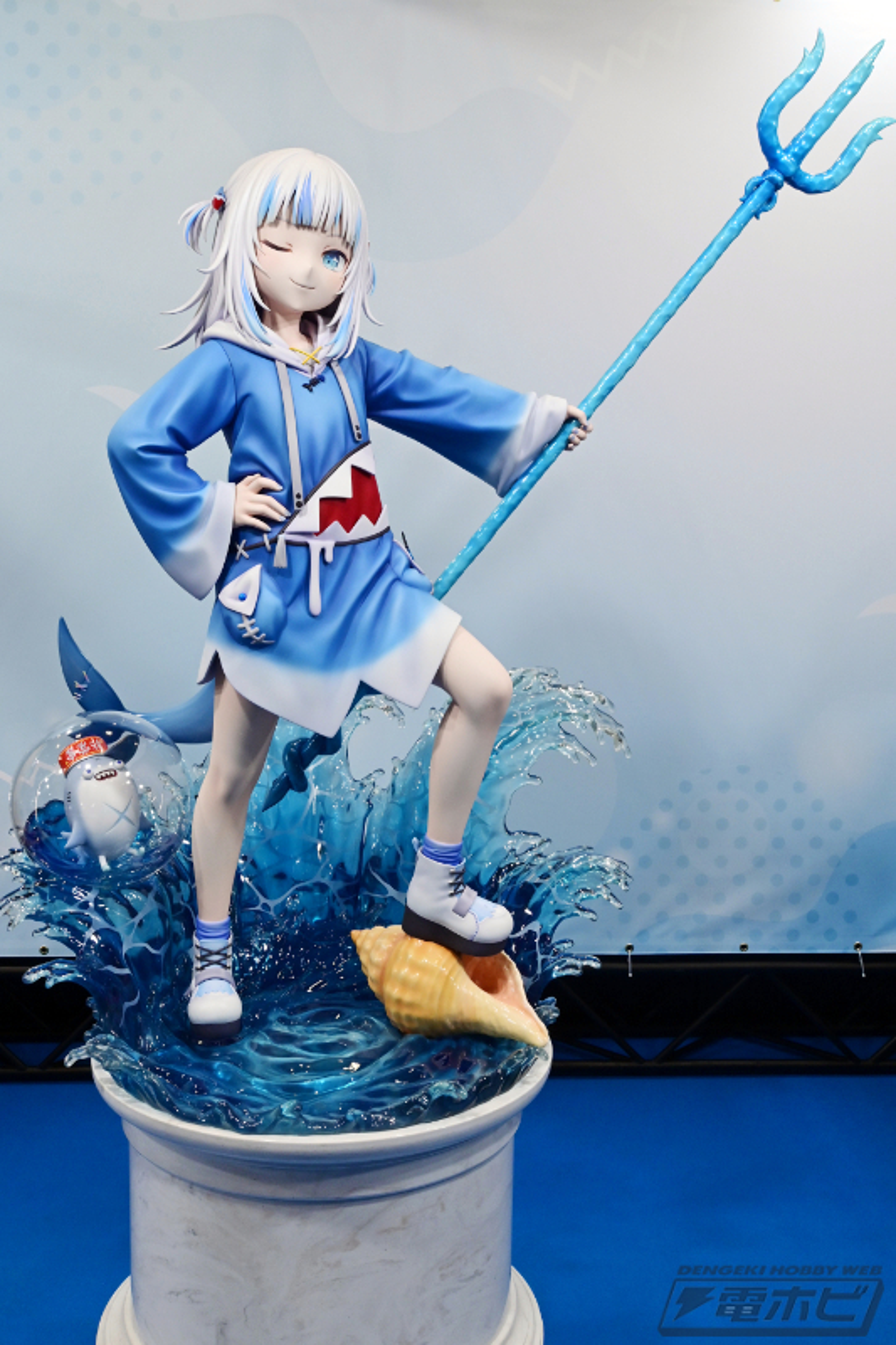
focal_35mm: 38
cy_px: 672
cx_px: 448
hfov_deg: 35.5
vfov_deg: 51.3
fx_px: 1400
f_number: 11
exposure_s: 1/60
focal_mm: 25
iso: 560
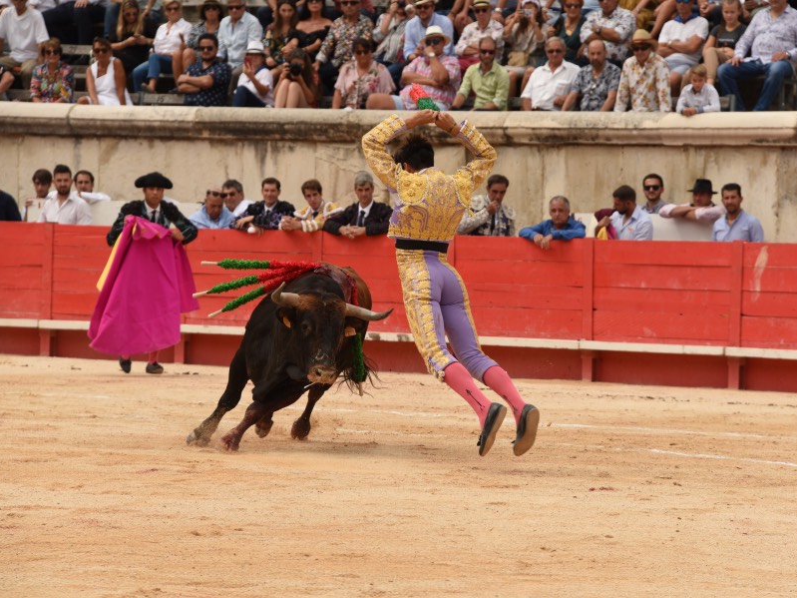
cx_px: 431
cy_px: 299
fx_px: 4742
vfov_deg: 7.2
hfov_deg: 9.6
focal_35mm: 206
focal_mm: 190
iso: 400
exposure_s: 1/800
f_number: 8
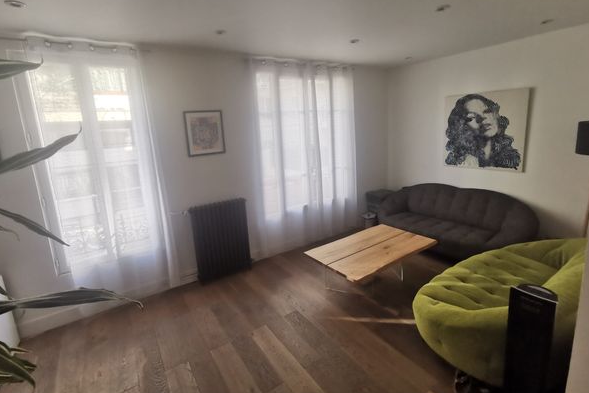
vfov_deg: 67.3
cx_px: 296
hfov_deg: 90.0
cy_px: 179
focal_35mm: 18
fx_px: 295
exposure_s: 1/50
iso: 100
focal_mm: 2.26
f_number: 2.2
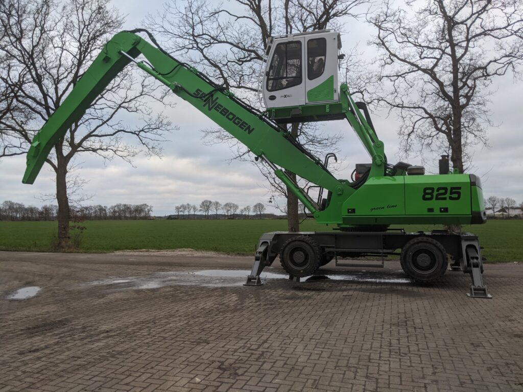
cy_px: 196
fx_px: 408
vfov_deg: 51.4
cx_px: 262
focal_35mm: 27
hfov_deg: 65.3
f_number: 1.8
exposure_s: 1/403
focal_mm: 4.44
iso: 53
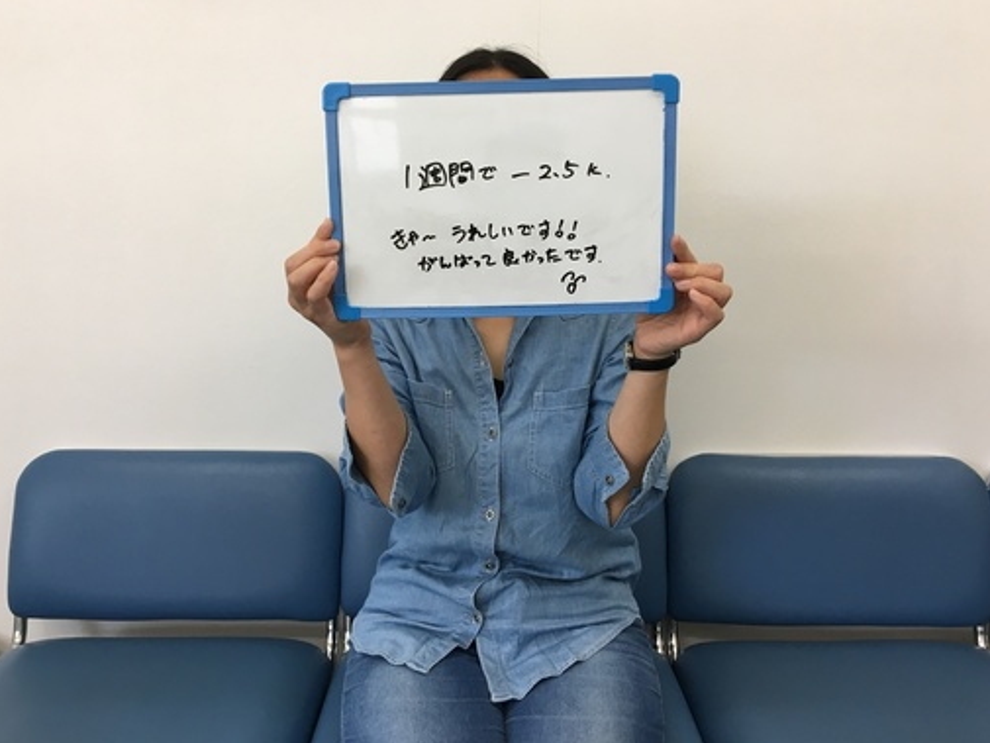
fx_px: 887
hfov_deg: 58.3
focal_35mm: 31
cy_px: 358
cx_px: 486
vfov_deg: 45.5
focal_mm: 4.15
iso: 25
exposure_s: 1/30
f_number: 2.2
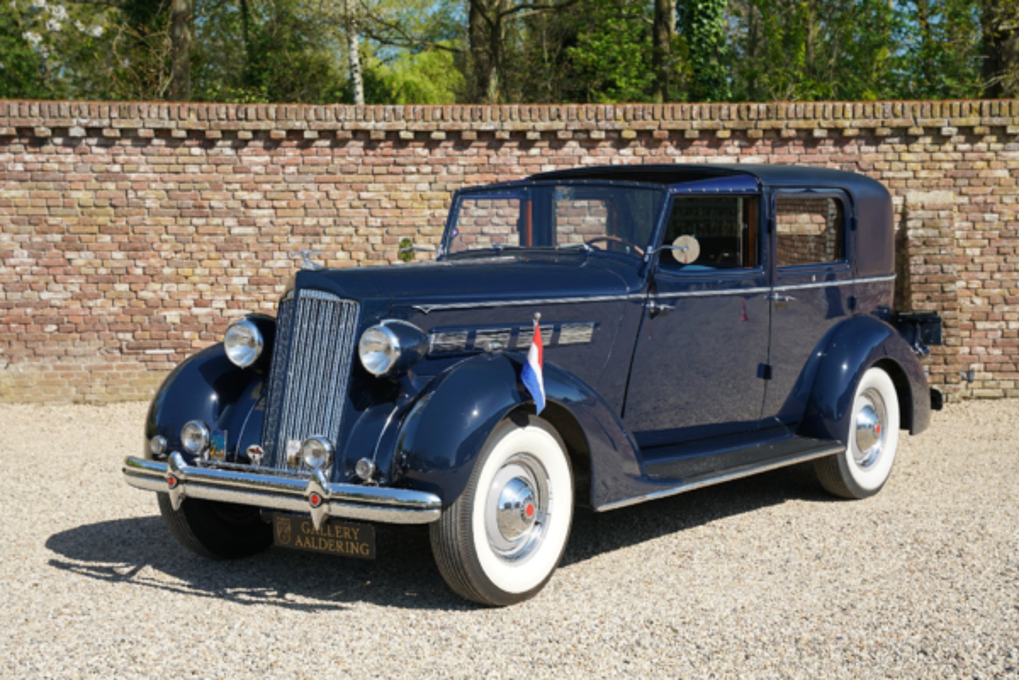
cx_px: 510
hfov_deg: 33.4
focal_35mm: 60
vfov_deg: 22.6
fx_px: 1698
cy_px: 340
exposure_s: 1/125
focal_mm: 60
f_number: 6.3
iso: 100
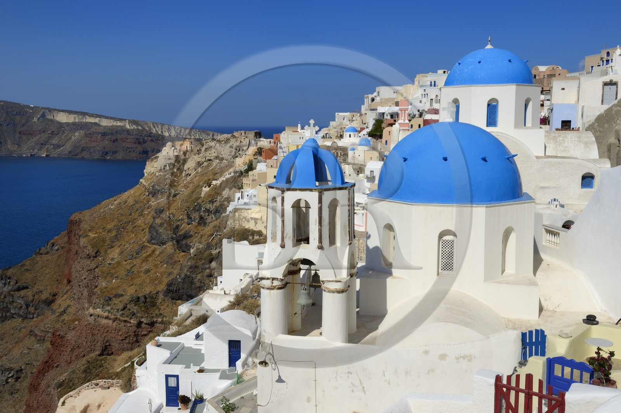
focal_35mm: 36
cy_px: 206
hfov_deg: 53.2
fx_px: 620
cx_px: 310
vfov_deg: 36.8
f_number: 13
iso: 100
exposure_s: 1/250
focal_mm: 36
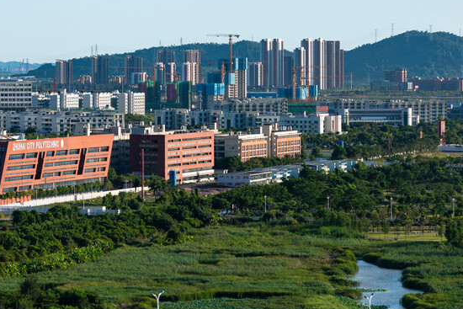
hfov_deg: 8.9
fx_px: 2946
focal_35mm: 229
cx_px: -28
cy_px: 4
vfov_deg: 6.0
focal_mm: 105
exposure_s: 1/320
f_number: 8
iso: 100
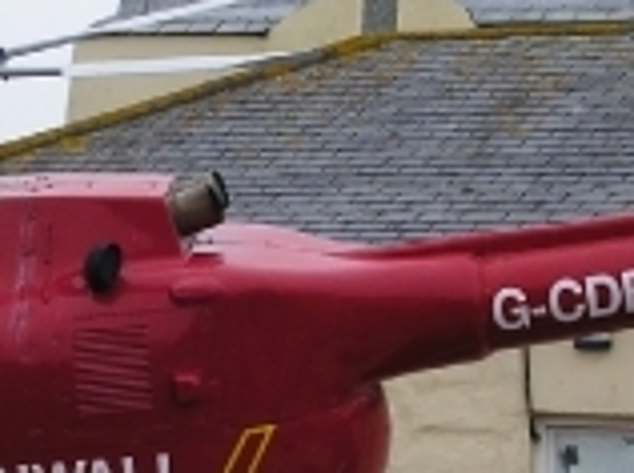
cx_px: 201
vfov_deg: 10.2
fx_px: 2633
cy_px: 419
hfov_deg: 13.7
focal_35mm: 144
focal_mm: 7.8
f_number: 5.6
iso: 100
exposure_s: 1/350
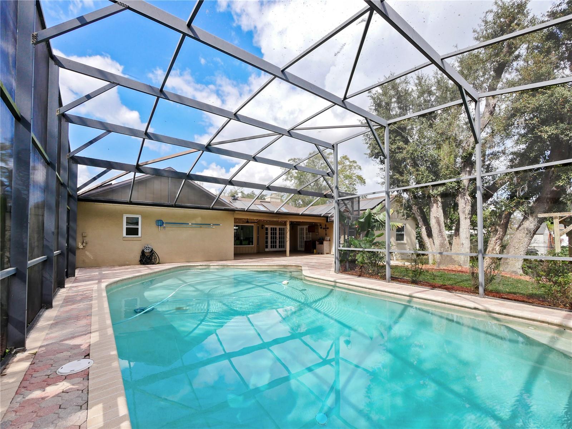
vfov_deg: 85.7
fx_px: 231
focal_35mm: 14
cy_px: 214
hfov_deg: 102.1
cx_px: 286
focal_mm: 7
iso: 200
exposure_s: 1/250
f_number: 5.6
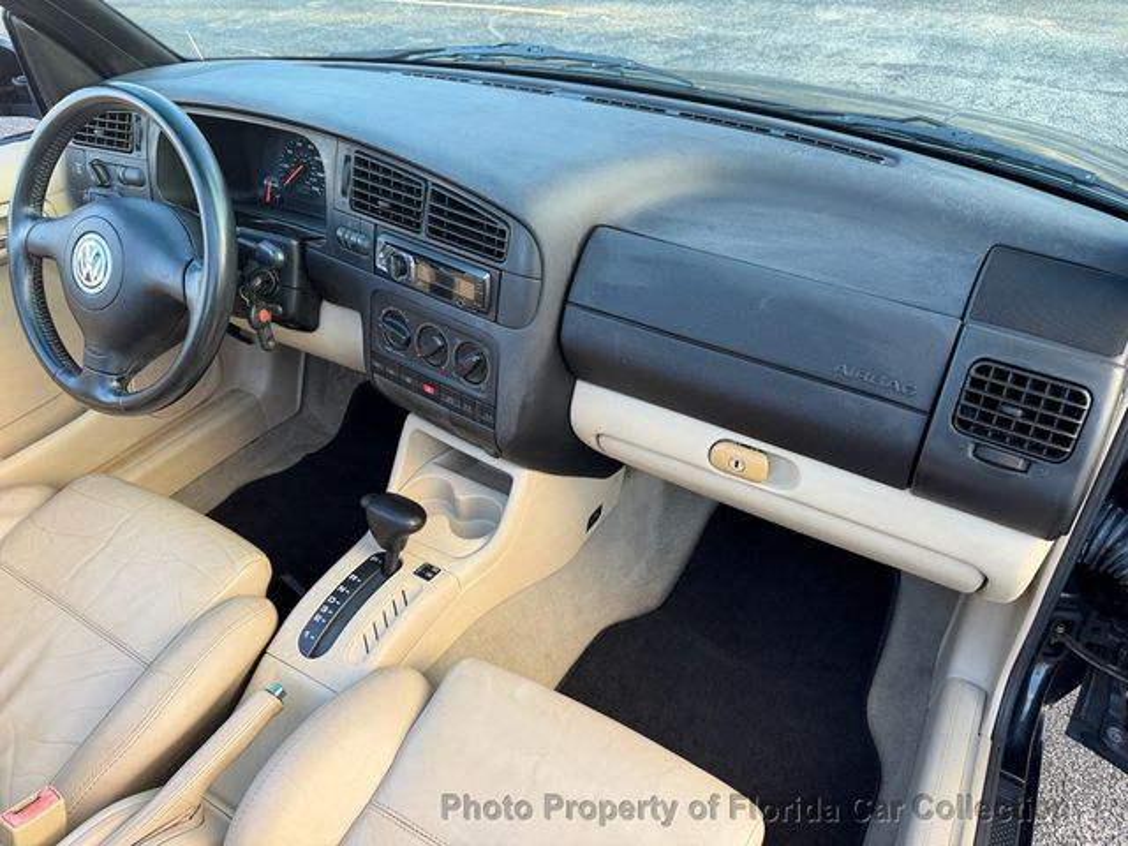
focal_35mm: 24
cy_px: 423
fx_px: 782
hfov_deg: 71.6
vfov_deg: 56.8
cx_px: 564
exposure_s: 1/121
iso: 80
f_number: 1.78
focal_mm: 6.76
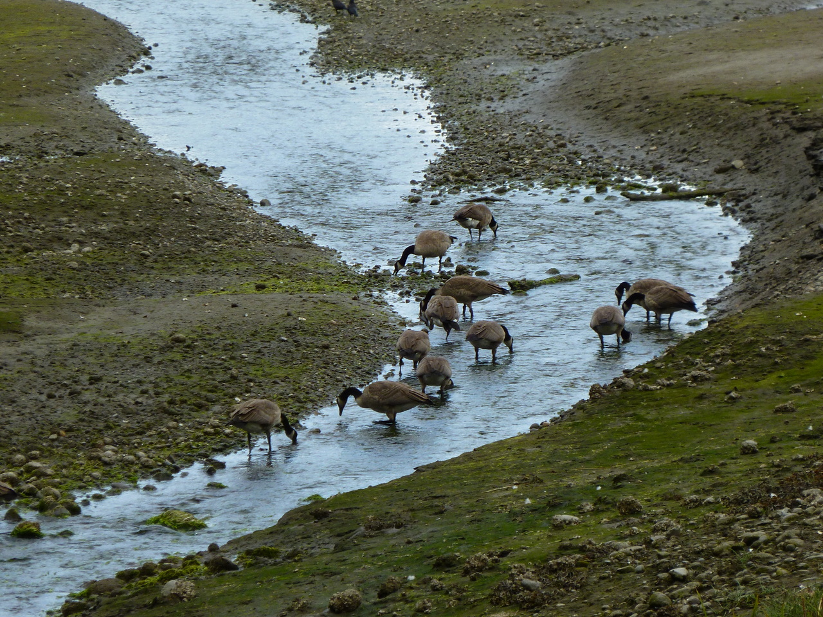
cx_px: 412
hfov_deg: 7.9
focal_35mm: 250
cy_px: 308
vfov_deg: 5.9
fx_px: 5944
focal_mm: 36
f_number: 5.9
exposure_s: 1/125
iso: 125
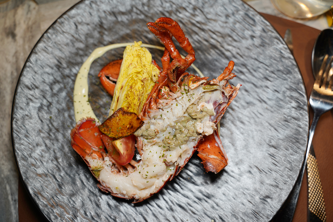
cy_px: 111
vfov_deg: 38.9
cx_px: 166
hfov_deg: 55.8
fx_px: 314
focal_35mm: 34
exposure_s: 1/60
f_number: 4
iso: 125
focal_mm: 34
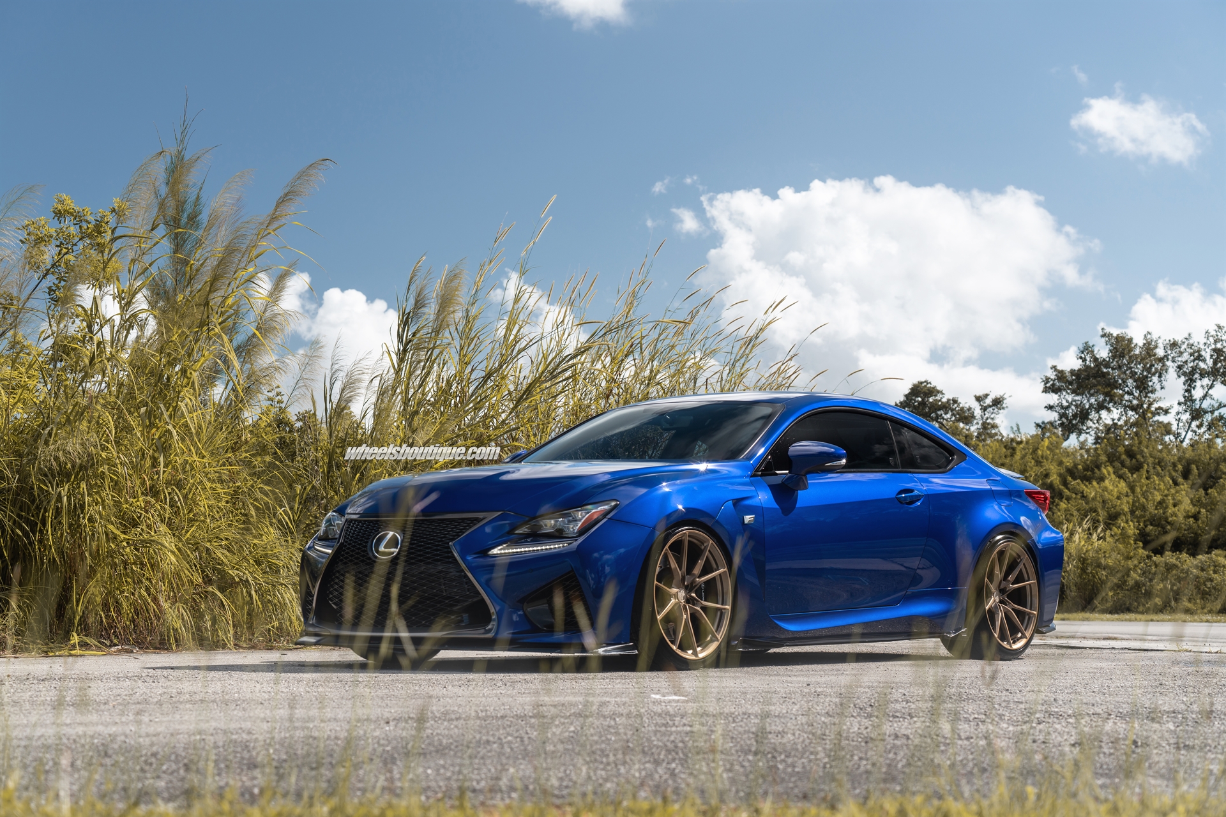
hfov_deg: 30.5
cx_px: 613
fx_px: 2247
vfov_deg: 20.6
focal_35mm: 66
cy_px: 408
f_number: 6.3
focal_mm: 66
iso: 125
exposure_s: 1/320
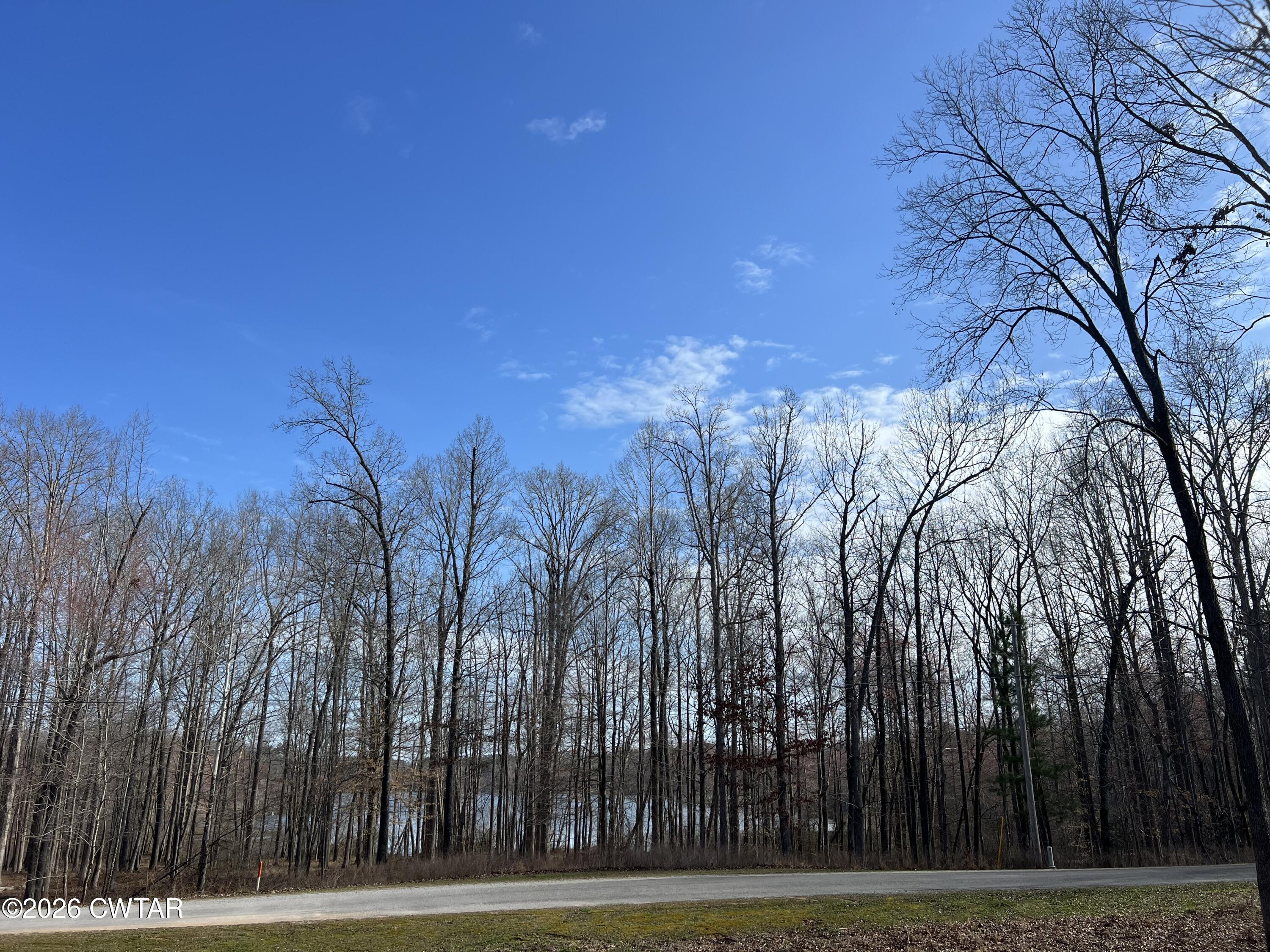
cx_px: 635
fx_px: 954
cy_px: 476
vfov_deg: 53.1
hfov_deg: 67.3
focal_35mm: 26
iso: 50
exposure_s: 1/4274
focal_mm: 5.7
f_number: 1.5
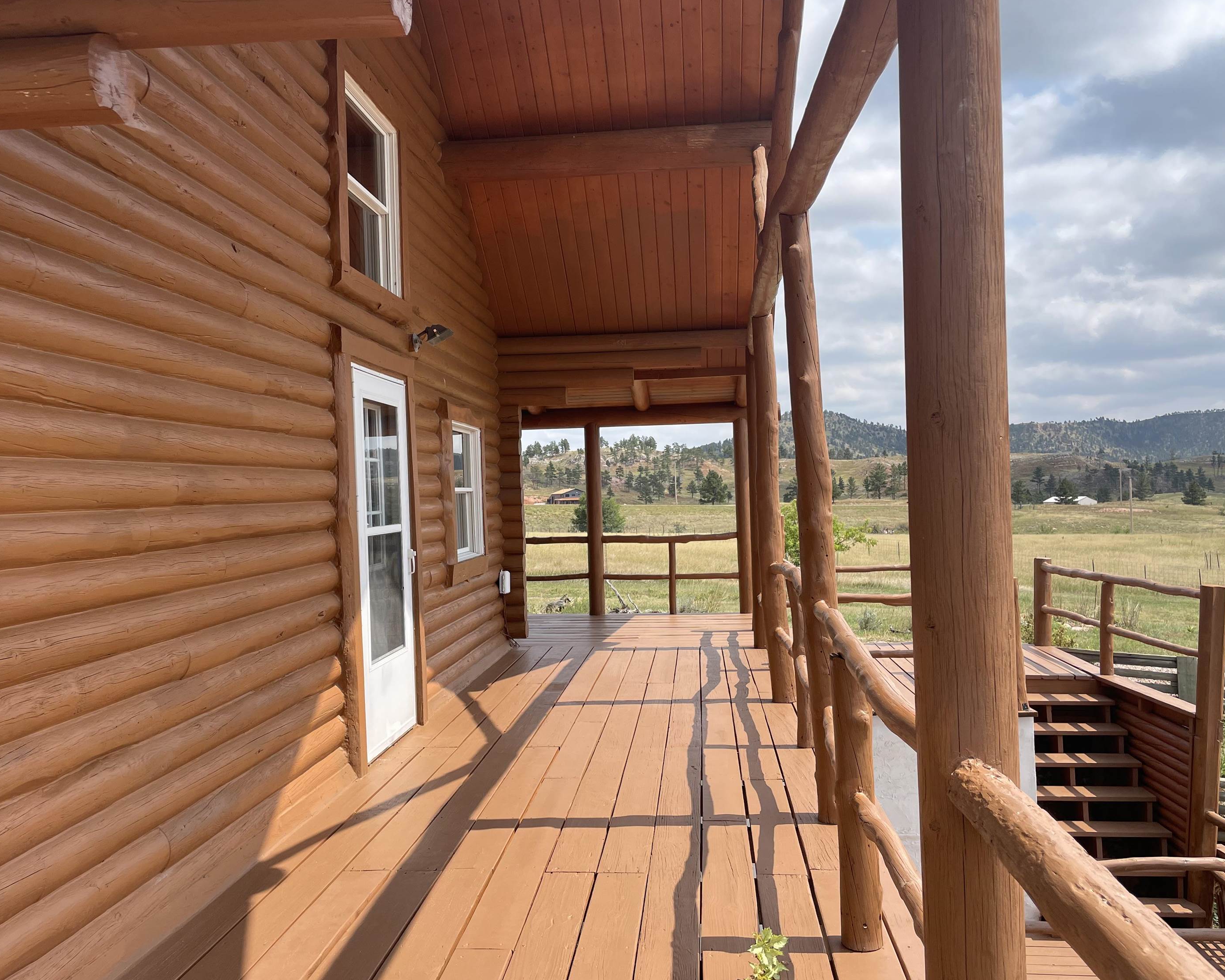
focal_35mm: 28
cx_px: 568
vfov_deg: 51.5
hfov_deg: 62.1
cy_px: 498
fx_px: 1015
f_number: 1.6
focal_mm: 4.2
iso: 32
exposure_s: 1/2212
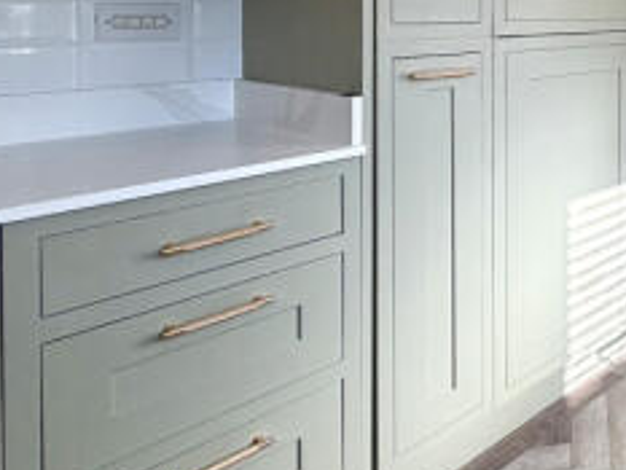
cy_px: 20
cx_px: 727
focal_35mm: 35
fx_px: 633
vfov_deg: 37.2
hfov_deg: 39.9
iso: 50
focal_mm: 2.22
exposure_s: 1/323
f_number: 2.2
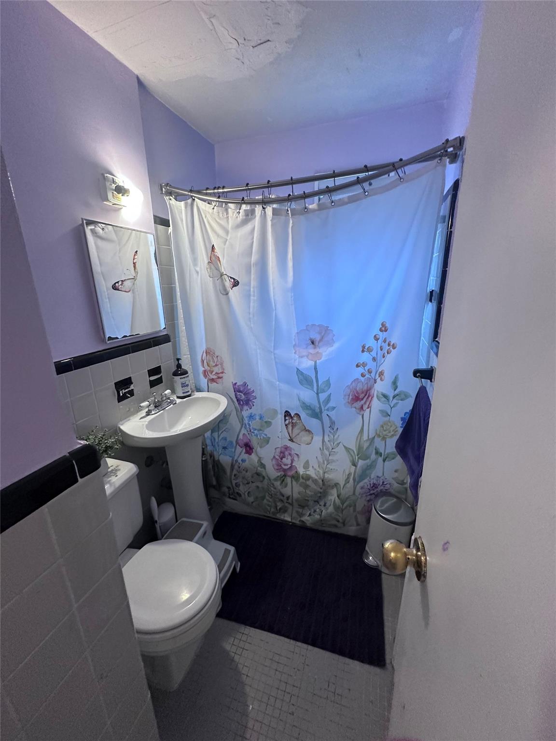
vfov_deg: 102.1
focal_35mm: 14
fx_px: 300
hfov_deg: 85.7
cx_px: 278
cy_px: 370
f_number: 2.2
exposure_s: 1/120
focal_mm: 2.22
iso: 320
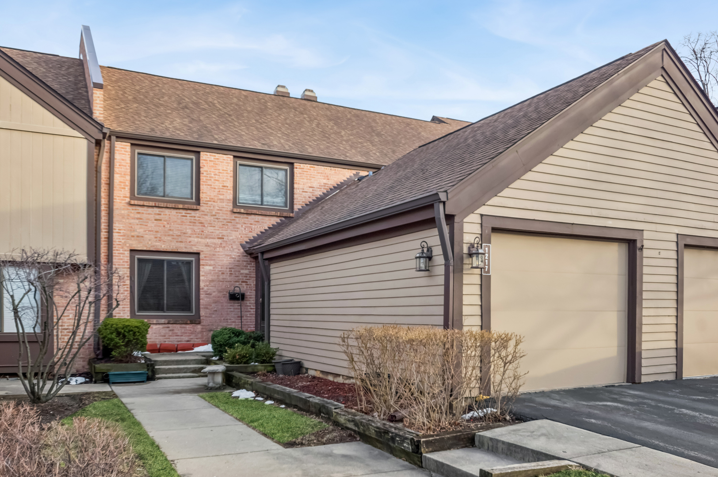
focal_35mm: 28
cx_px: 359
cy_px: 238
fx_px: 558
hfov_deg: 65.5
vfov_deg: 46.3
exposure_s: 1/200
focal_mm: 18.8
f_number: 8
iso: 400
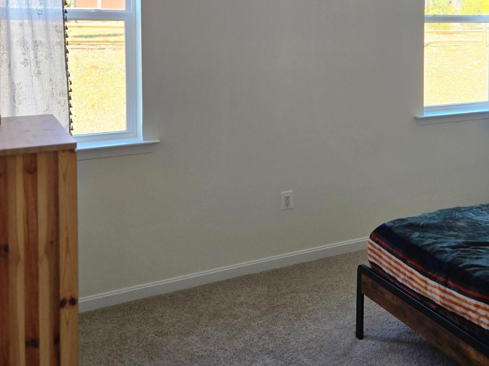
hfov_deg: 44.0
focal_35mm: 42
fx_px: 593
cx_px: 337
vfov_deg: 33.1
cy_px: 58
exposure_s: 1/120
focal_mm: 5.4
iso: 64
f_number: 1.8
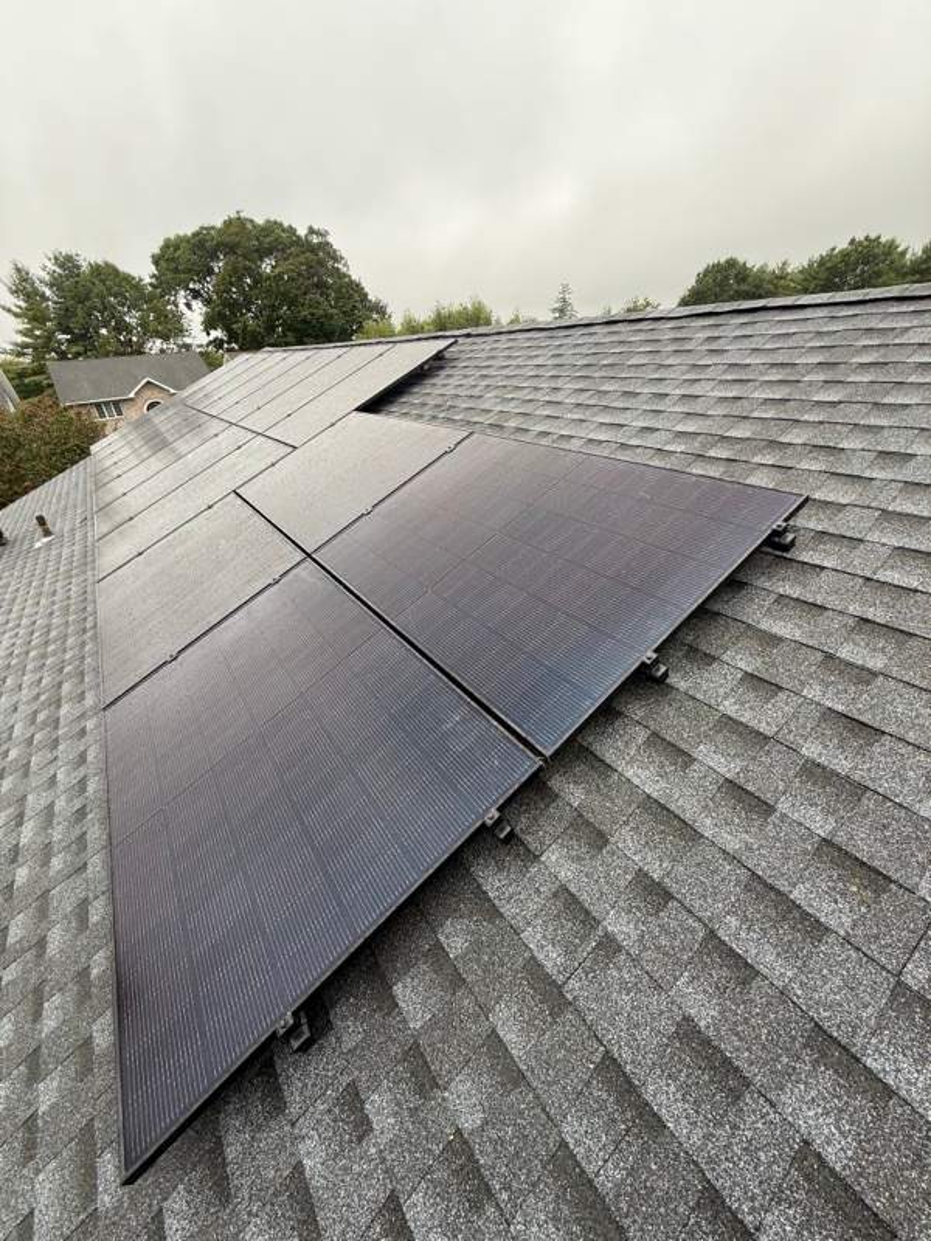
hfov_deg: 85.7
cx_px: 466
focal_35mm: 14
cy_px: 620
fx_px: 502
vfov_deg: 102.1
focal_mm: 2.22
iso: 50
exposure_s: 1/160
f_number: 2.2
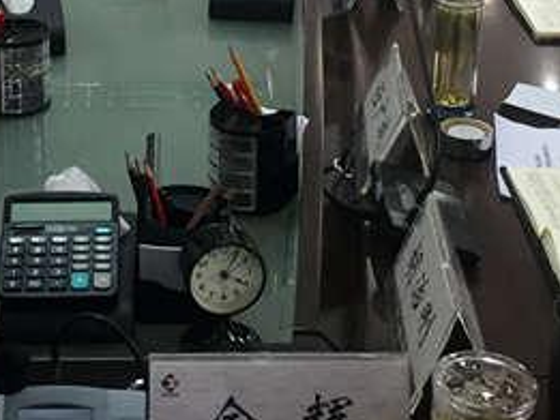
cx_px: 142
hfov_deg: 21.8
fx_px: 1440
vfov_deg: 15.8
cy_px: -116
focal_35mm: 89
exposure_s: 1/33
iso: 100
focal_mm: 4.15
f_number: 2.2
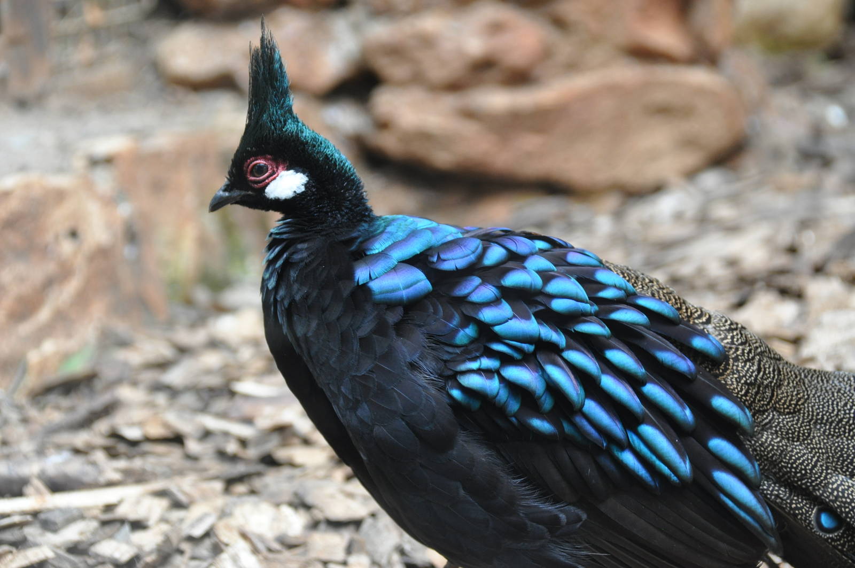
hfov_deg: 13.1
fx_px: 3736
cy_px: 284
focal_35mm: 158
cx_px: 428
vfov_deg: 8.7
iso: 800
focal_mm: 105
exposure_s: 1/50
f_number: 5.6
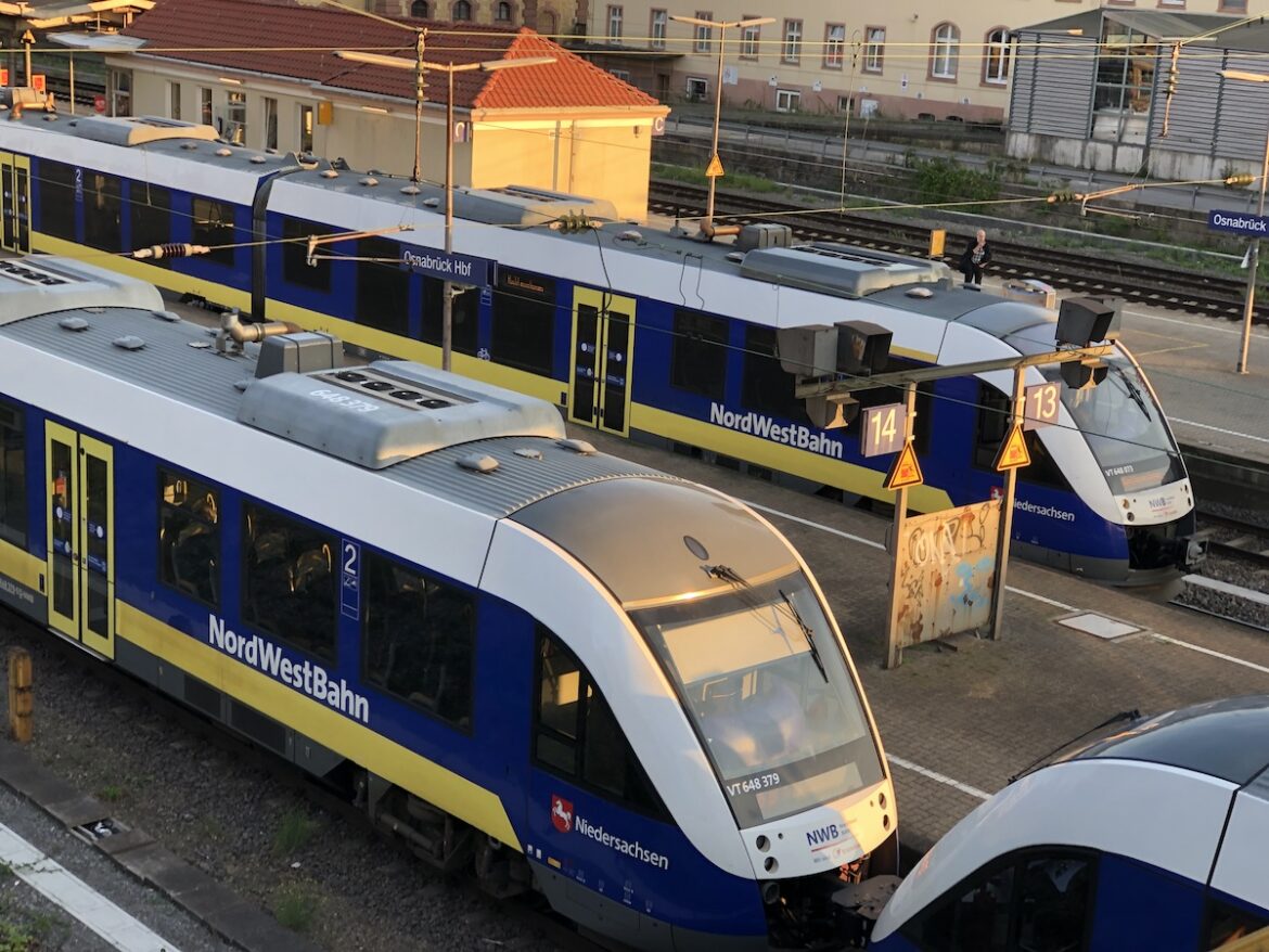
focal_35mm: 57
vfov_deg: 25.7
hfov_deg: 33.8
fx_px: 2090
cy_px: 476
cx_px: 634
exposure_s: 1/121
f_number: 2.8
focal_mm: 6.6
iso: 40
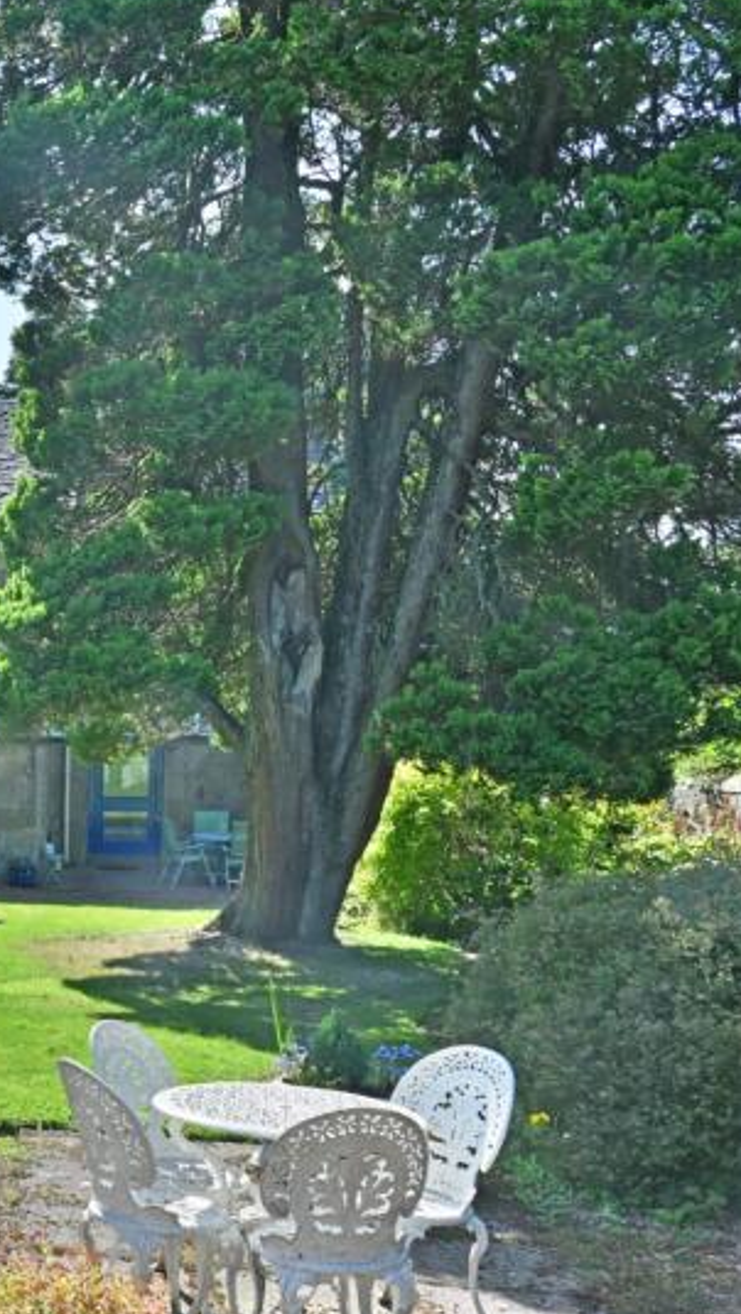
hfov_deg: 21.3
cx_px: -346
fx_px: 1675
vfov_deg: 42.6
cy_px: 805
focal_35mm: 48
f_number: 13
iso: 125
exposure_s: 1/125
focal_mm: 24
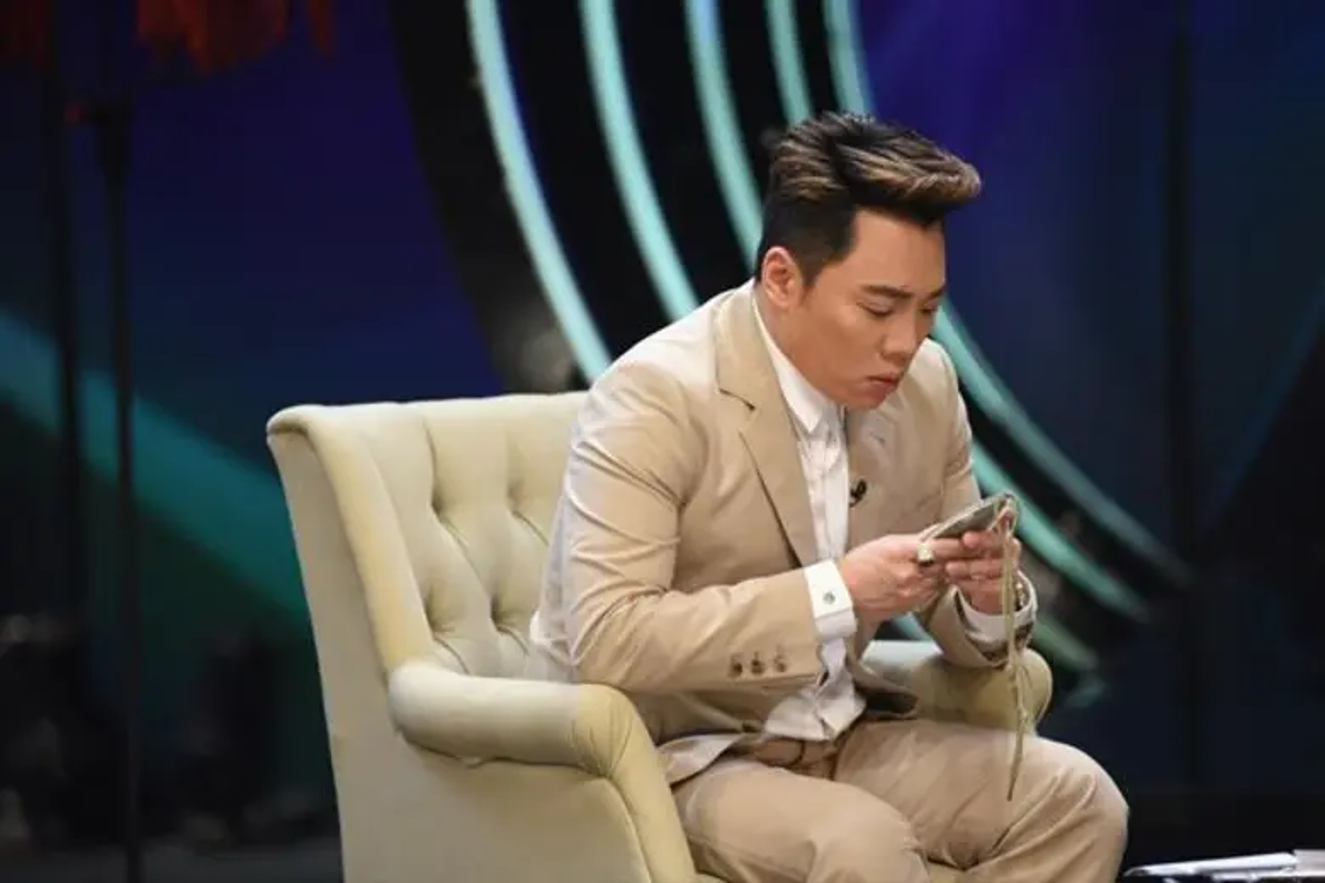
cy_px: 442
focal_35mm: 200
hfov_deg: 10.3
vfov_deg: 6.9
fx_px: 7361
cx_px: 662
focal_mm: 200
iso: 800
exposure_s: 1/250
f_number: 3.2
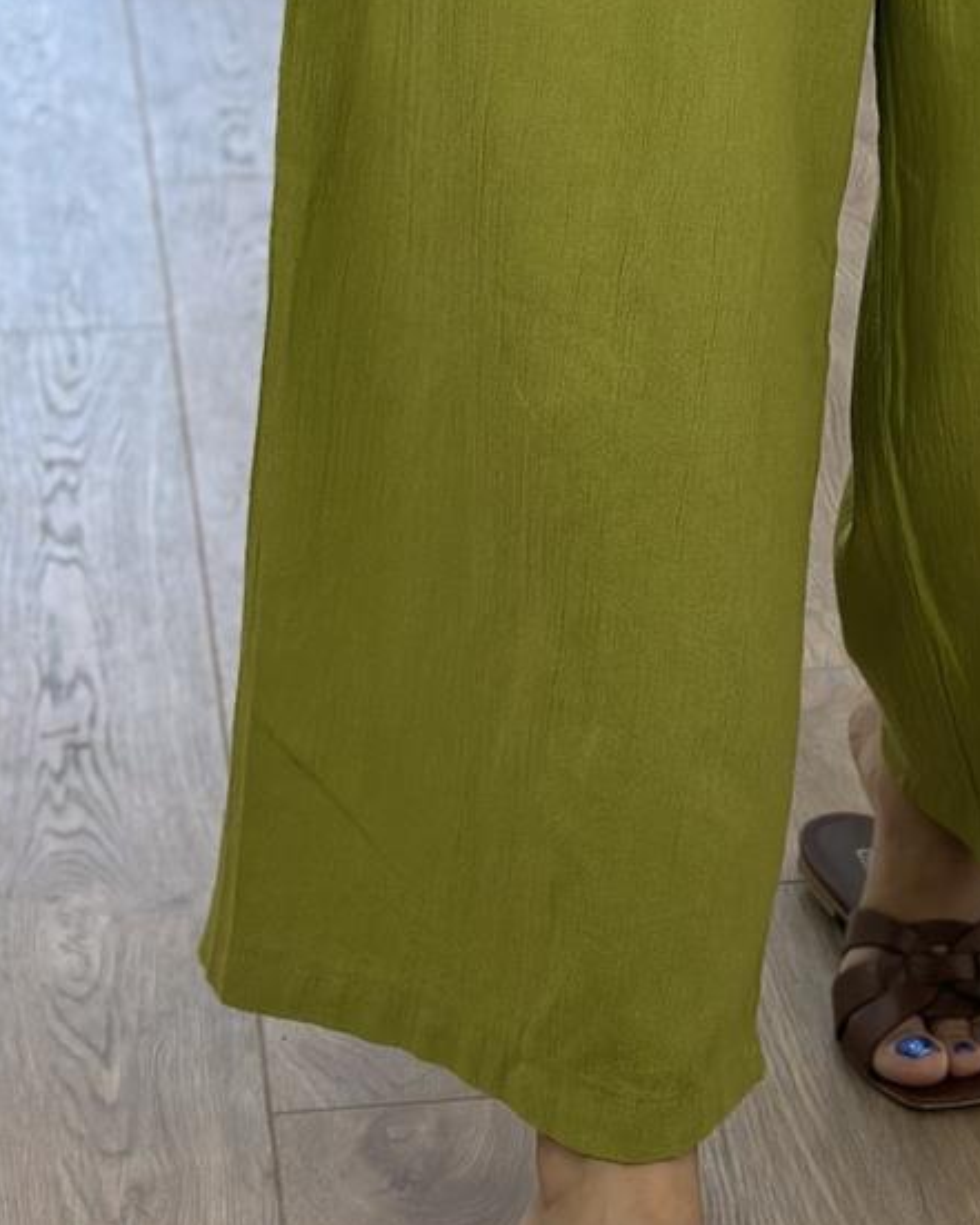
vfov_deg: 13.9
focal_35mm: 136
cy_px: -27
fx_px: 4929
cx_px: 1027
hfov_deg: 11.2
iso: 64
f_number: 1.78
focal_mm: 6.86
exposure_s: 1/149
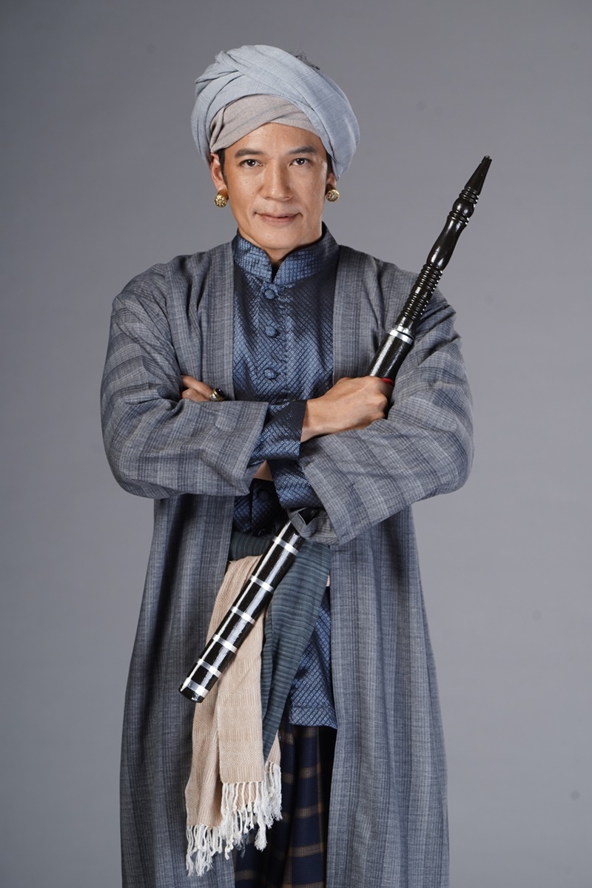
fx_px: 3478
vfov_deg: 14.6
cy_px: 444
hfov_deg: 9.7
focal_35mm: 141
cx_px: 296
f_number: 8
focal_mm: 141
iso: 500
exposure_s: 1/200
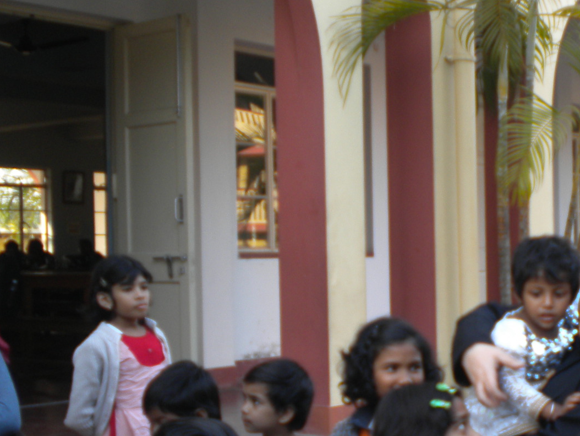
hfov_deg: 28.0
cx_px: 464
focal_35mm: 68
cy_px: 297
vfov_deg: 21.5
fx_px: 1140
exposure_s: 1/65.5
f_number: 3.1
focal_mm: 6.3
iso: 82
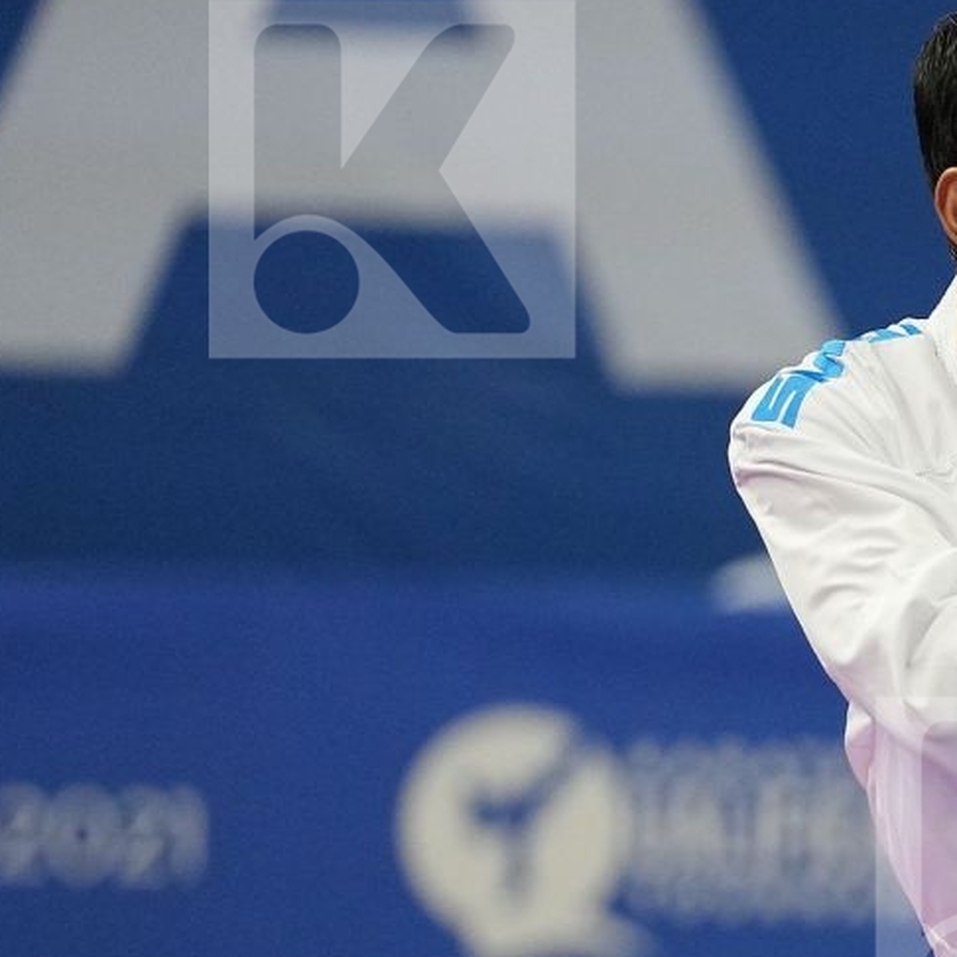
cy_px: 876
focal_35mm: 629
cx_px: 1727
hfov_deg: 2.8
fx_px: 19674
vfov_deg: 2.8
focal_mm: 200
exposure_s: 1/1000
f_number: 2.8
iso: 3200
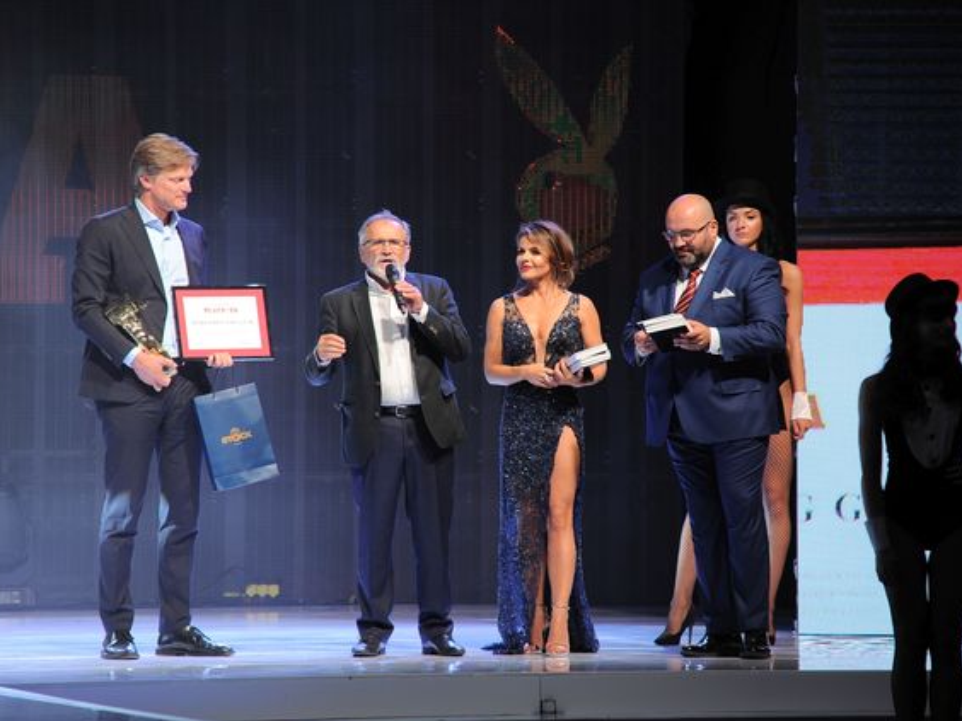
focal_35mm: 218
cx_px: 503
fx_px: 6058
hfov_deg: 9.1
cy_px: 360
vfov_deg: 6.8
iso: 800
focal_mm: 200
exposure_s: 1/160
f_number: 5
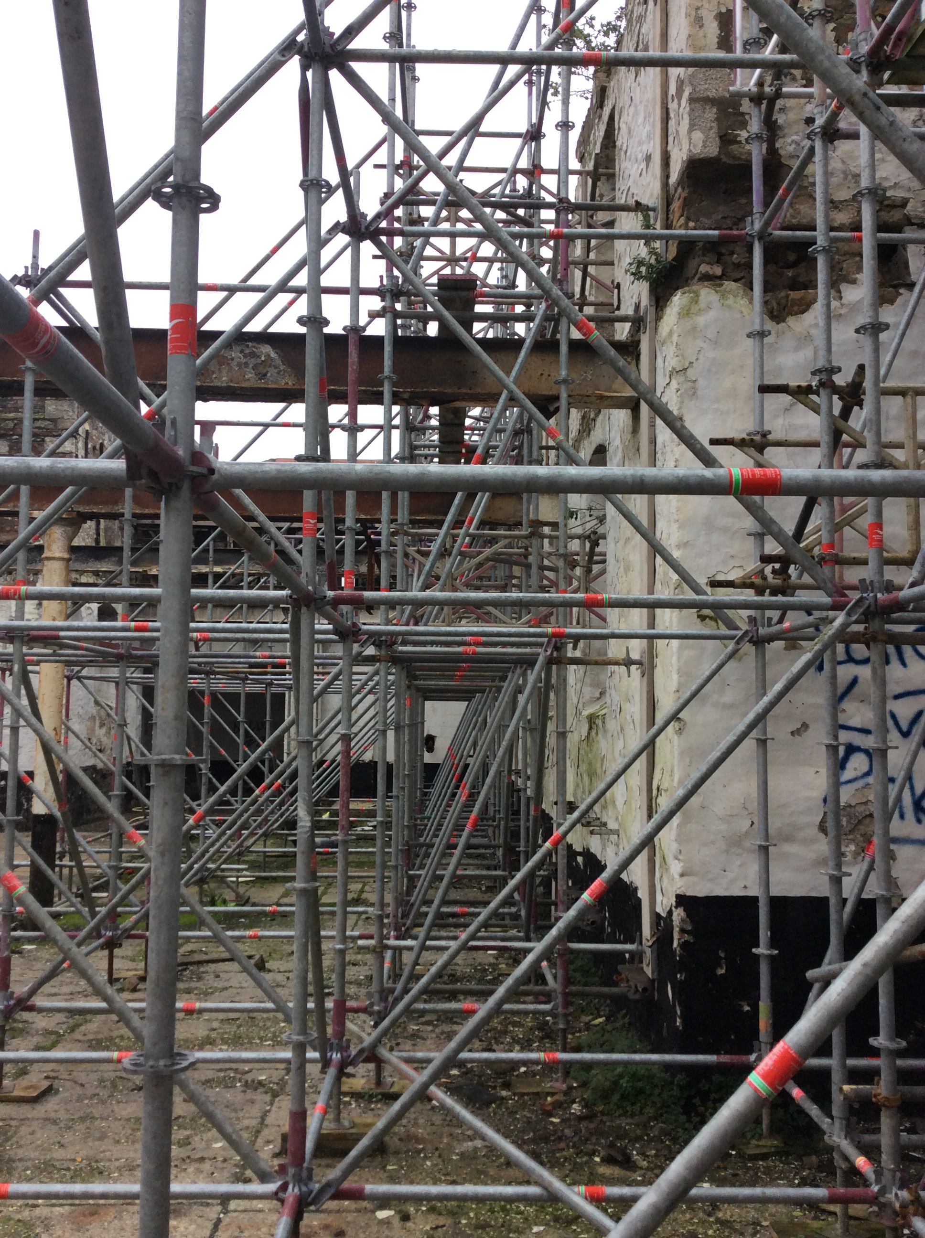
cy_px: 619
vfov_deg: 56.9
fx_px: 1143
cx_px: 462
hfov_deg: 44.1
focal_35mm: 32
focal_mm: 3.3
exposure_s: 1/113
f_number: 2.4
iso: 32
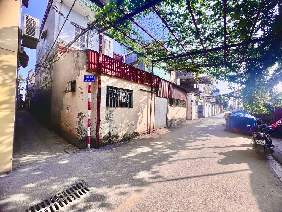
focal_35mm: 13
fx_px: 106
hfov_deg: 106.2
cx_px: 141
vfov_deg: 89.9
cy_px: 106
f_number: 1.8
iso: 32
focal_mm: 1.57
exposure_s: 1/847
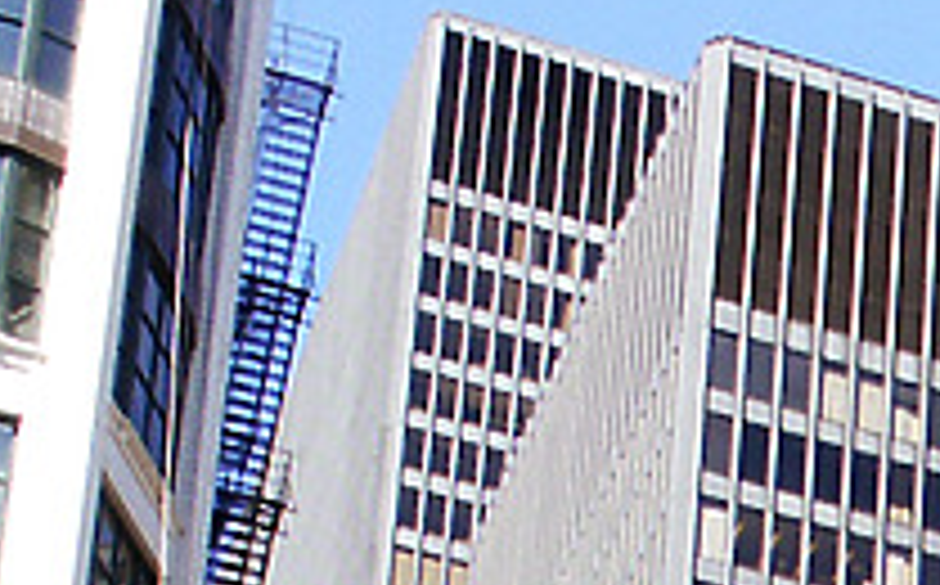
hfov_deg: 12.4
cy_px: 1492
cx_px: 1426
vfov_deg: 7.5
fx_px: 4093
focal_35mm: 160
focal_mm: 7.18
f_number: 6.7
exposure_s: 1/125
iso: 64
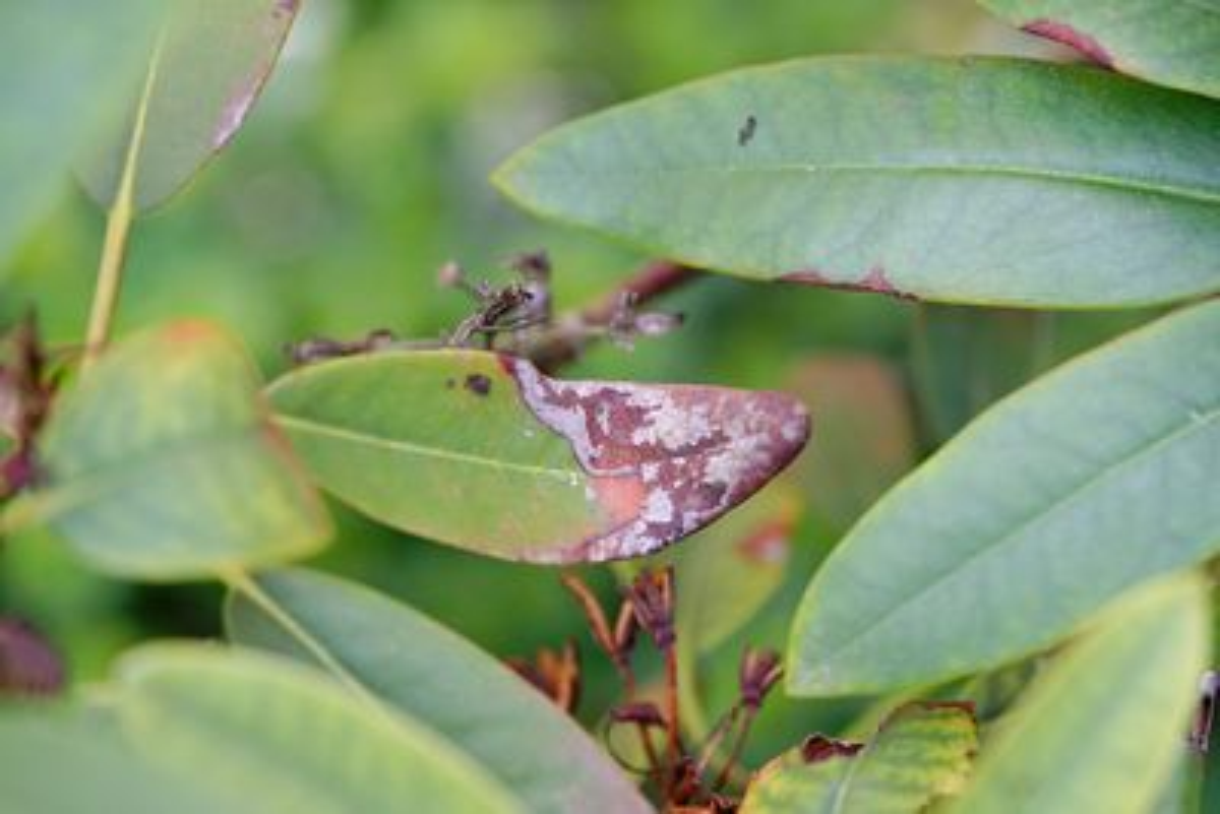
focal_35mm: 90
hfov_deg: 22.6
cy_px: 407
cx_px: 610
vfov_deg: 15.2
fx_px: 3051
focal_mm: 90
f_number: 4
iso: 400
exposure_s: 1/50
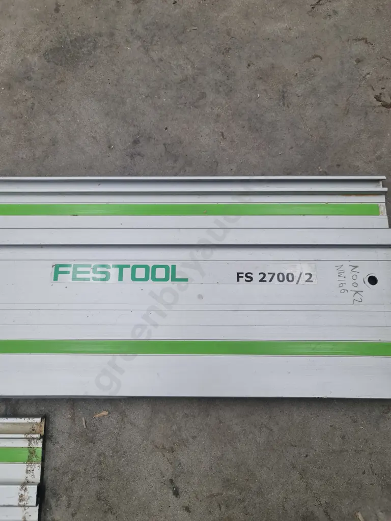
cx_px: 196
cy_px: 260
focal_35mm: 25
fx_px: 377
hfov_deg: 54.9
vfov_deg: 69.4
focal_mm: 7
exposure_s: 1/100
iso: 50
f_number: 1.8
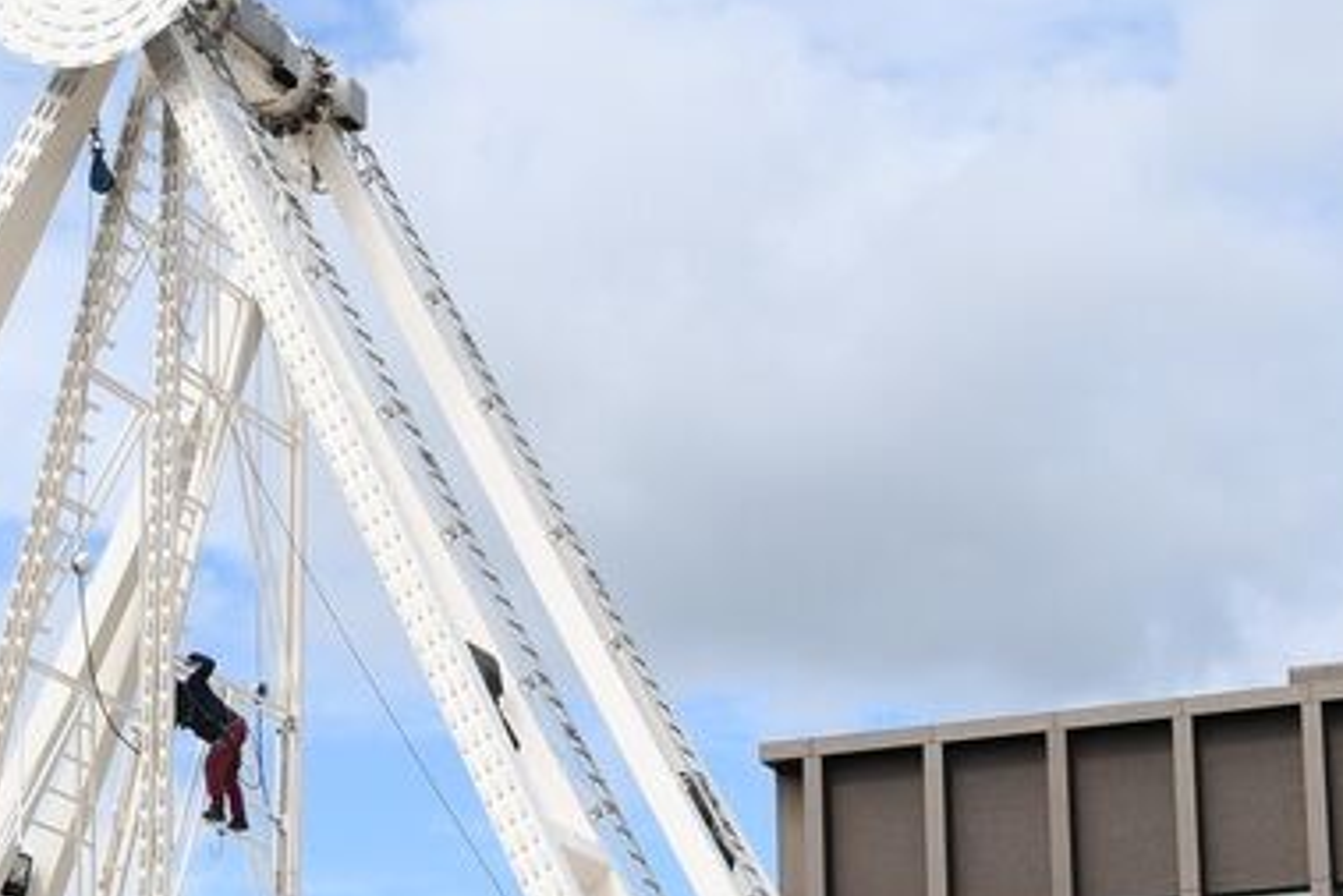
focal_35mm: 95
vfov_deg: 14.2
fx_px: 3545
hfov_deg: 21.4
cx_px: 741
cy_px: 871
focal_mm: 20
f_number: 8
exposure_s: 1/500
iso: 200
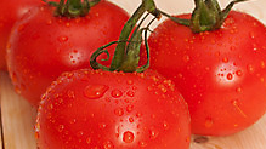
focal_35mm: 126
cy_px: 133
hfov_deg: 17.0
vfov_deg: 9.6
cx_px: 124
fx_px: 888
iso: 200
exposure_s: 1/15
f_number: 8
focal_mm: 44
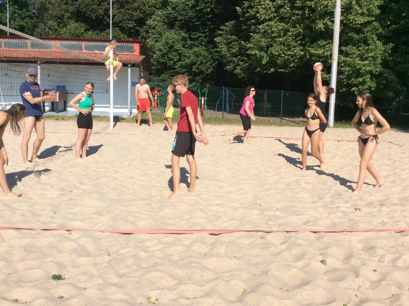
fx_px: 436
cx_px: 203
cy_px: 134
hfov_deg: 50.2
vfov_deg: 38.5
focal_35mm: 37
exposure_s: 1/1972
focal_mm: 3.3
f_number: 2.4
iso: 32
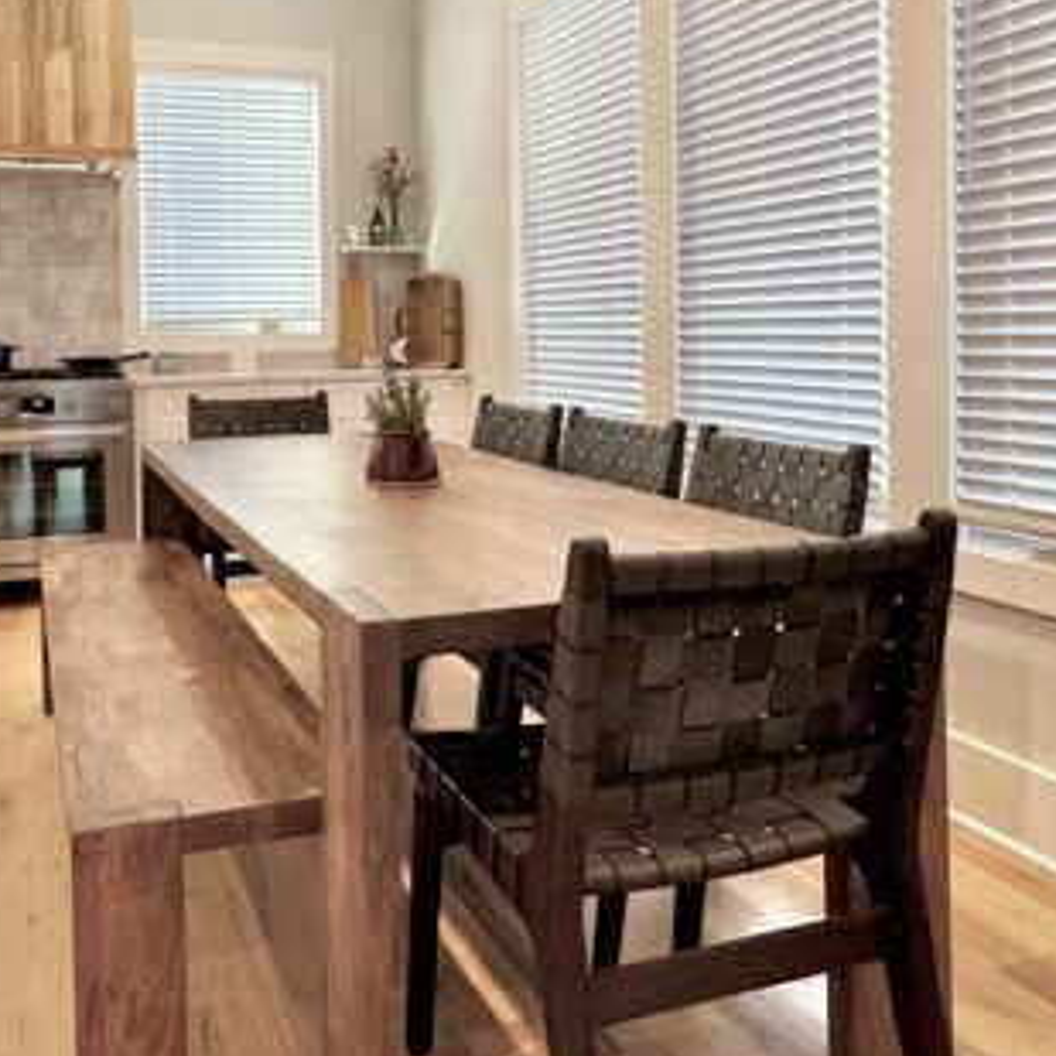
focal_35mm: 32
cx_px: 383
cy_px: 349
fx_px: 1104
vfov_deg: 50.2
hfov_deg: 50.5
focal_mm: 2.22
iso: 200
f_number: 2.2
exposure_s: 1/120
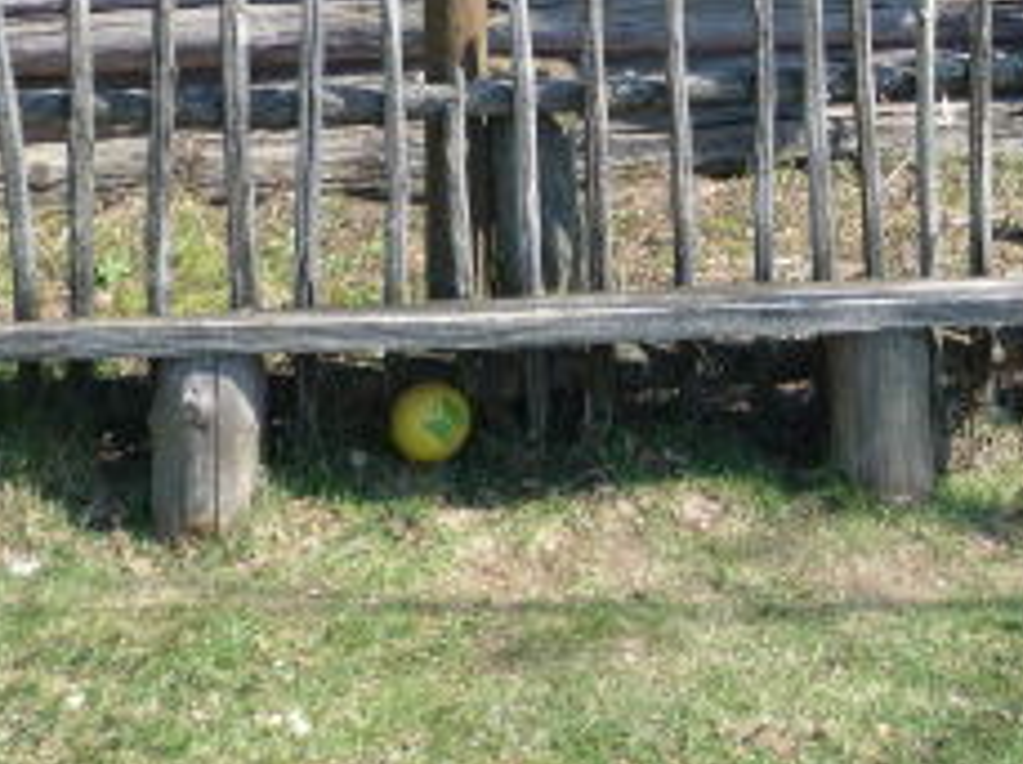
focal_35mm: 70
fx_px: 2065
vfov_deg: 19.2
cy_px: -255
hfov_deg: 27.7
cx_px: 666
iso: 100
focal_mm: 4.4
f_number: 2.8
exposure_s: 1/500
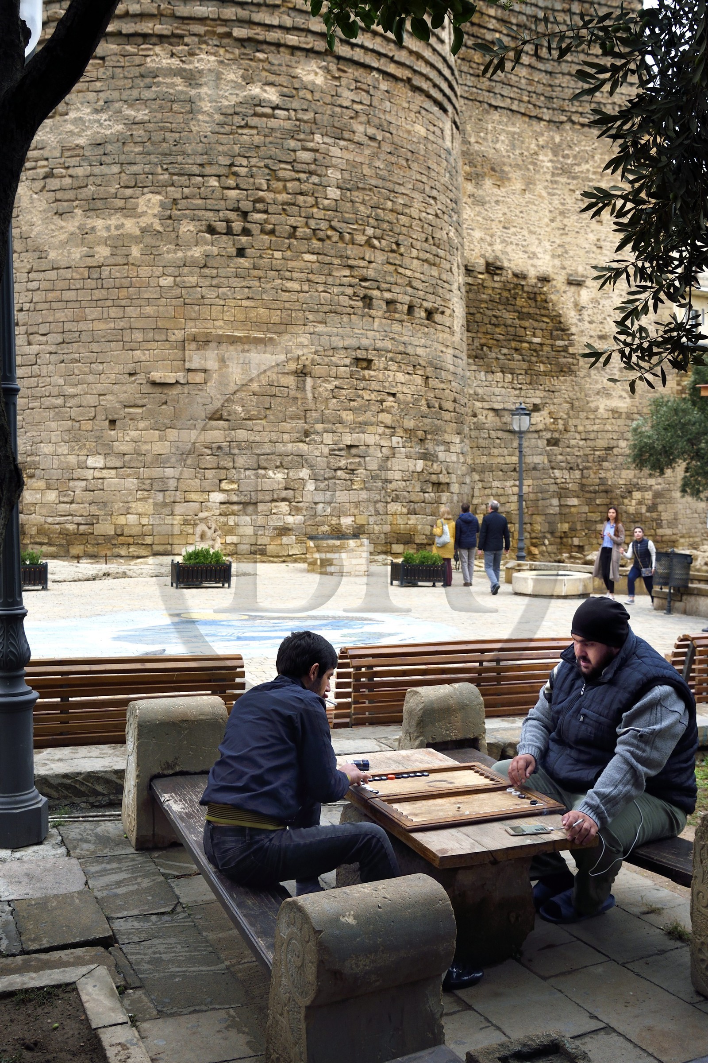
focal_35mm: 34
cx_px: 354
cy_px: 532
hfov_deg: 38.9
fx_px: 1003
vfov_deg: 55.8
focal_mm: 34
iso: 800
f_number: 6.3
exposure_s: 1/160
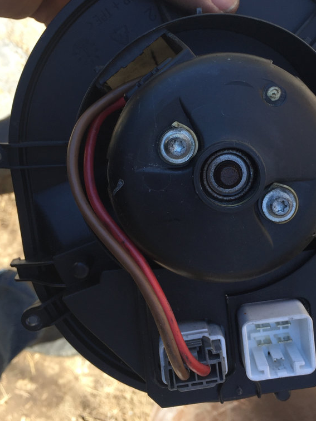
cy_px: 175
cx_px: 204
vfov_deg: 41.1
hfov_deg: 31.3
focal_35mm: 46
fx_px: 560
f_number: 2.2
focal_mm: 4.15
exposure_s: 1/235
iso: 32
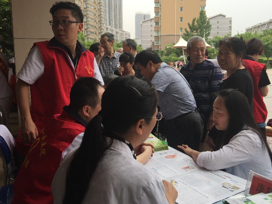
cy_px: 94
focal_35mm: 36
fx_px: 283
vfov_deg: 39.6
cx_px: 141
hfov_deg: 51.3
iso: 32
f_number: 2.2
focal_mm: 4.15
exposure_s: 1/327
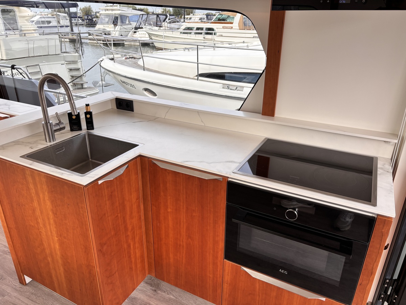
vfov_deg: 53.1
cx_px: 203
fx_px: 305
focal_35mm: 26
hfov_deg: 67.3
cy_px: 152
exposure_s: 1/368
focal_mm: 5.96
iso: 50
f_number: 1.6
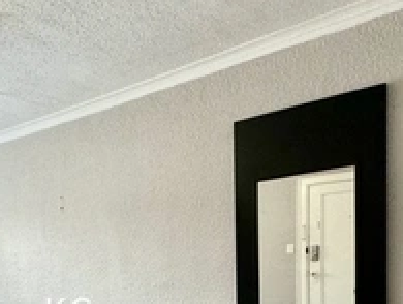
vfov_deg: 30.9
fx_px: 502
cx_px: -50
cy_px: 312
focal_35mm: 43
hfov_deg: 36.4
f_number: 2.2
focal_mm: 2.22
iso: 250
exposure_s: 1/120
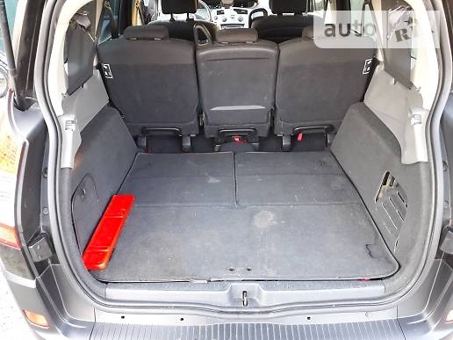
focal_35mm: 27
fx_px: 353
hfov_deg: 65.3
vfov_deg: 51.4
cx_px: 226
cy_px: 170
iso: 200
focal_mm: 3.6
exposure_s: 1/33
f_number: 1.9
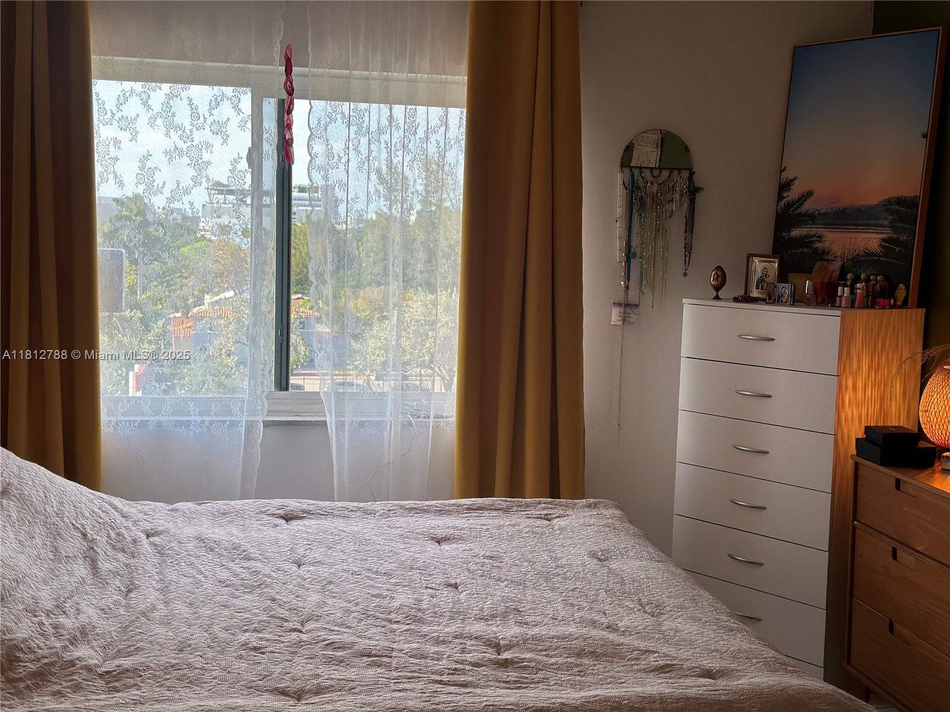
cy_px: 356
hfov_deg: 39.7
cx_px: 475
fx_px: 1317
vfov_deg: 30.3
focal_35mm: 48
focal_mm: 6.86
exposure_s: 1/229
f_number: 1.78
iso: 80
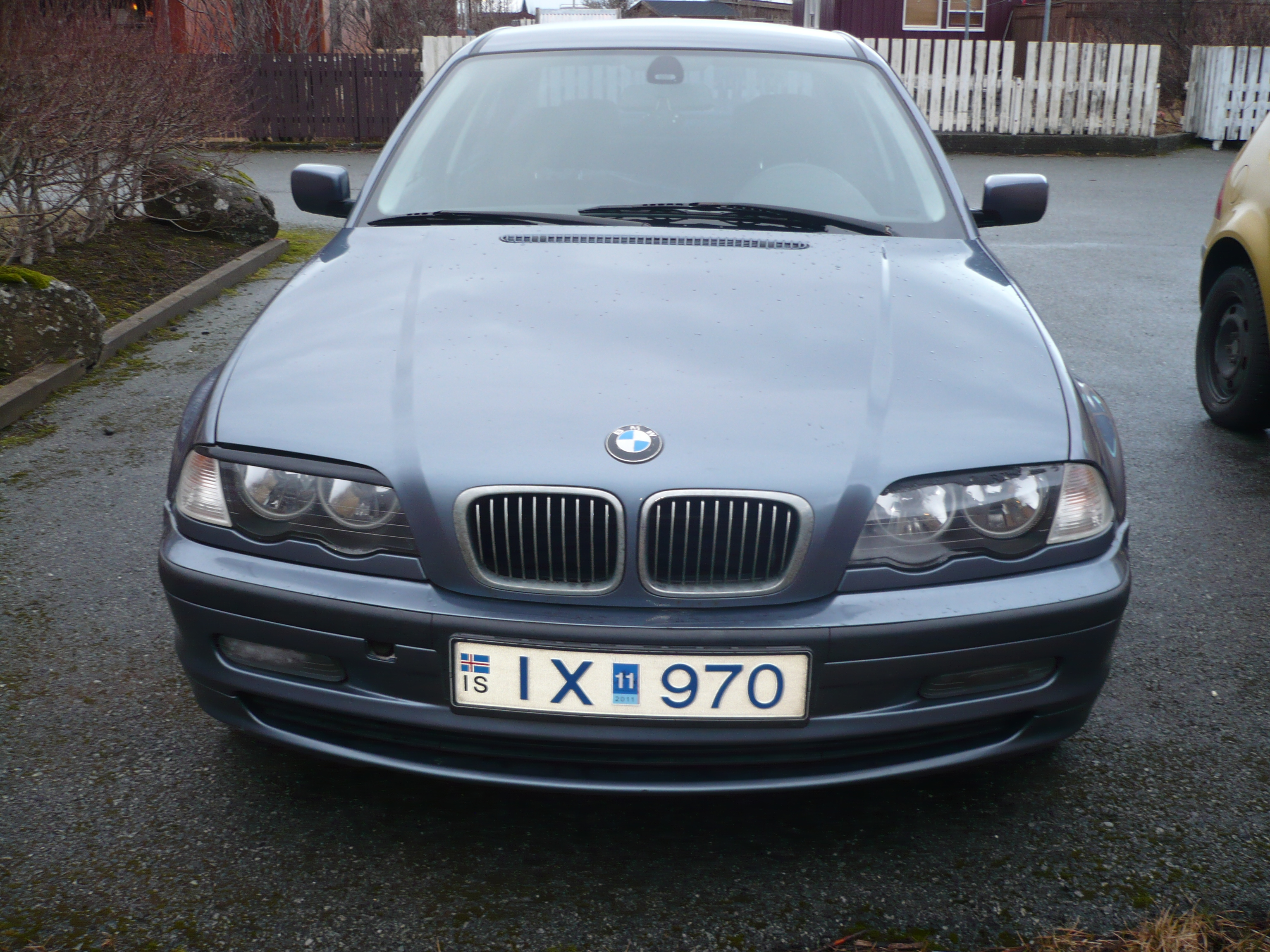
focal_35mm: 35
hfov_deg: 52.6
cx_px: 635
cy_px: 476
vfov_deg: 40.7
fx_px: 1284
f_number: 2.8
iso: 100
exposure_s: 1/30
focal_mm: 5.8
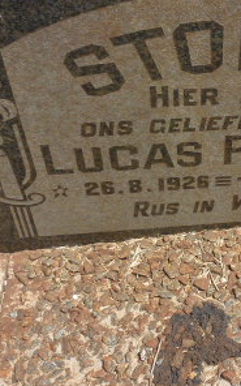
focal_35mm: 55
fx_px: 578
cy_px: 162
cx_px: 245
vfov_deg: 36.8
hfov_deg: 22.6
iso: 100
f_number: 4
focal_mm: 4.3
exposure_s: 1/500
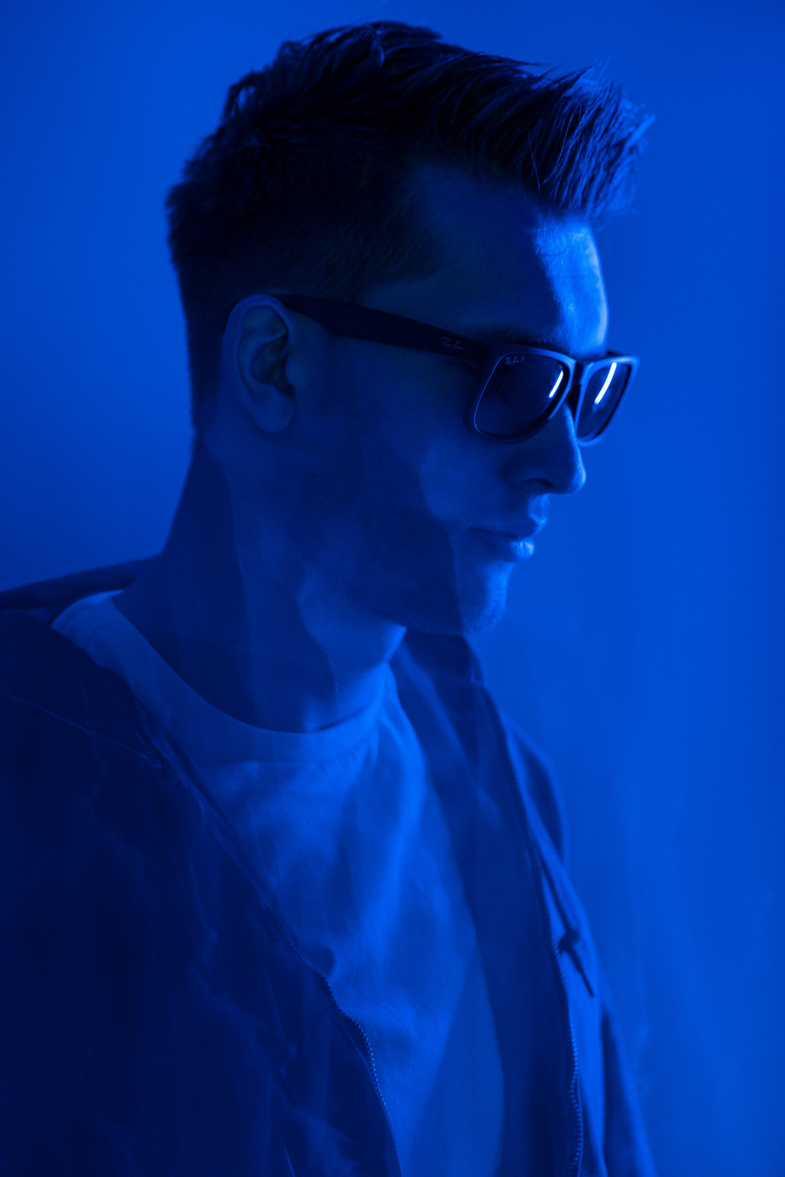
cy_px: 588
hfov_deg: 16.1
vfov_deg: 23.9
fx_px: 2778
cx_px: 392
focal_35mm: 85
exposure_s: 1/160
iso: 640
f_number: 2.8
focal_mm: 85
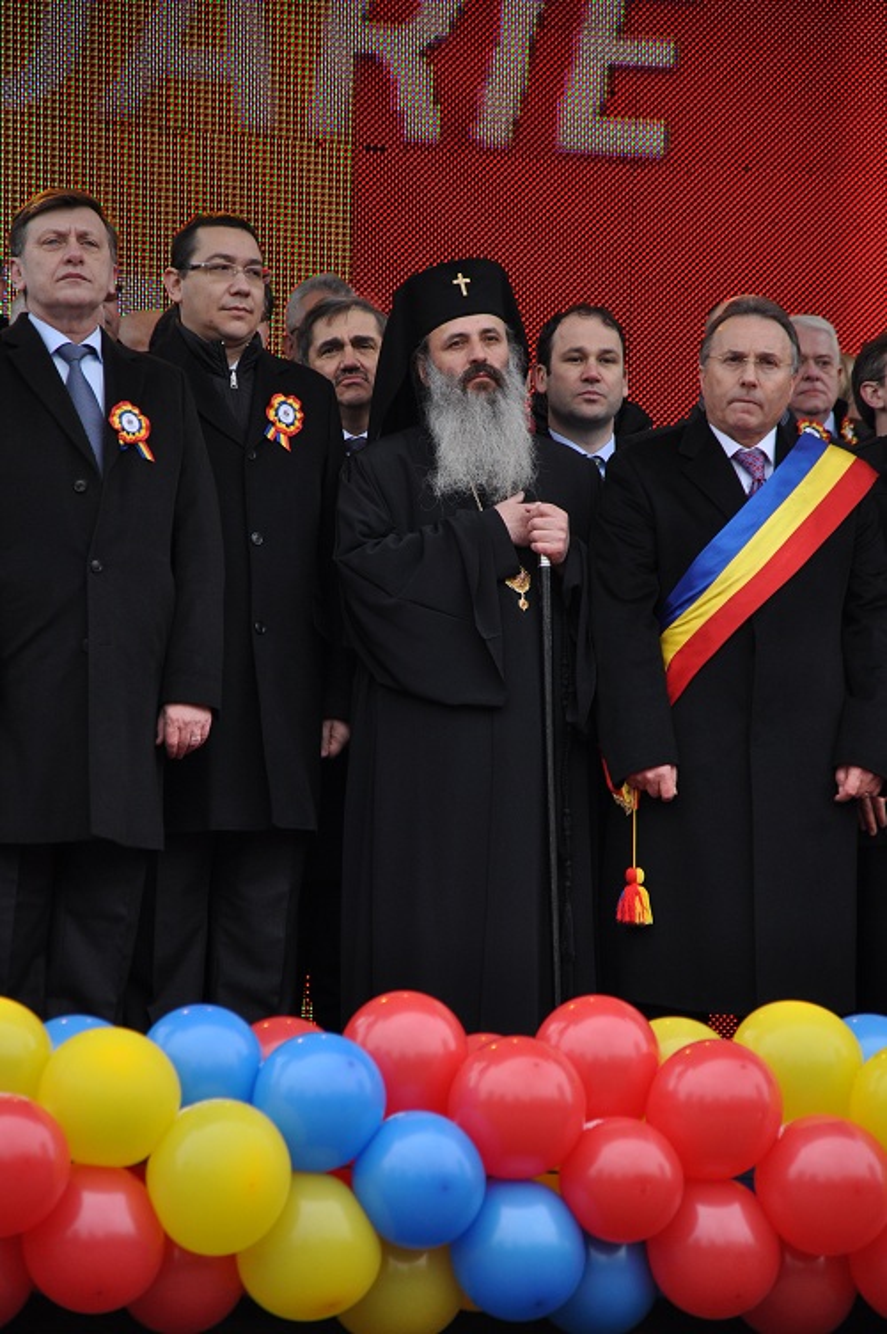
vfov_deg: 13.1
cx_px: 444
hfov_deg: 8.7
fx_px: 5831
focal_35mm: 158
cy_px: 667
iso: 500
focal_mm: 105
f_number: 5.6
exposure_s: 1/250
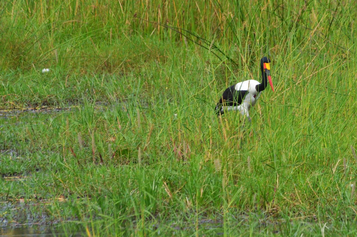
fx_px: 7423
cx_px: 178
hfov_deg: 2.8
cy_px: 118
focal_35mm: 750
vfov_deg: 1.8
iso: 2500
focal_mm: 500
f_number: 11
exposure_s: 1/2000
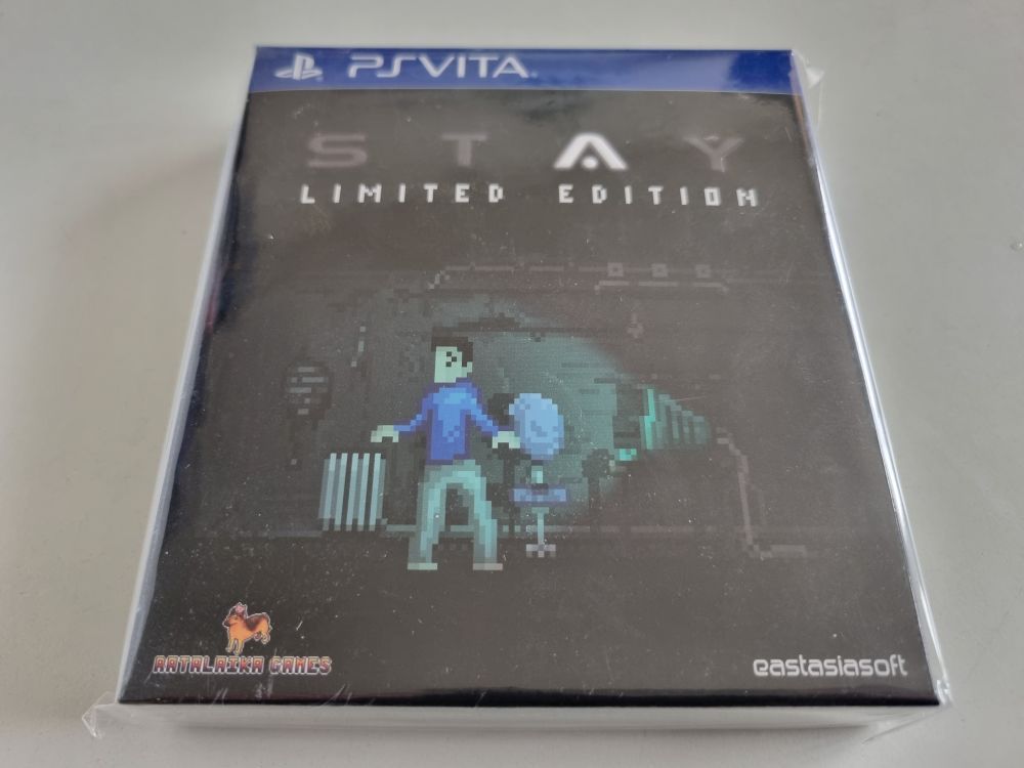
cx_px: 512
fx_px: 769
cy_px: 384
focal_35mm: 26
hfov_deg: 67.3
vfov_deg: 53.1
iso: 250
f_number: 1.8
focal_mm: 5.4
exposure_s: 1/100
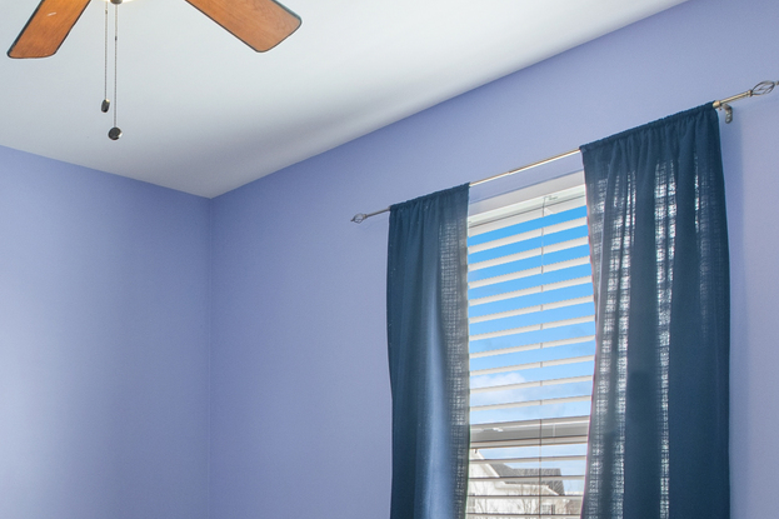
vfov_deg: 32.2
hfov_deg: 46.3
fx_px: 844
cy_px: 483
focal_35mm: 39
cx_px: 130
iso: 250
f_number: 8
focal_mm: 10
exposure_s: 1/15
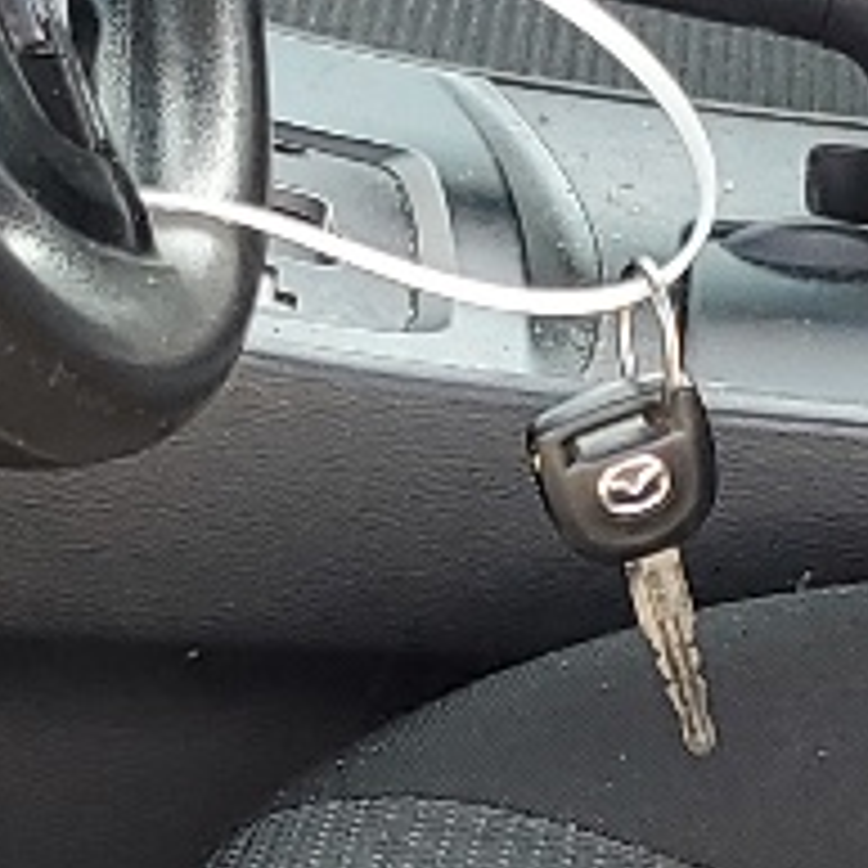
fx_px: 5419
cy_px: 535
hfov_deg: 9.2
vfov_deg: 9.2
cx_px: 396
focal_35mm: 191
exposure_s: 1/250
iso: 50
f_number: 1.5
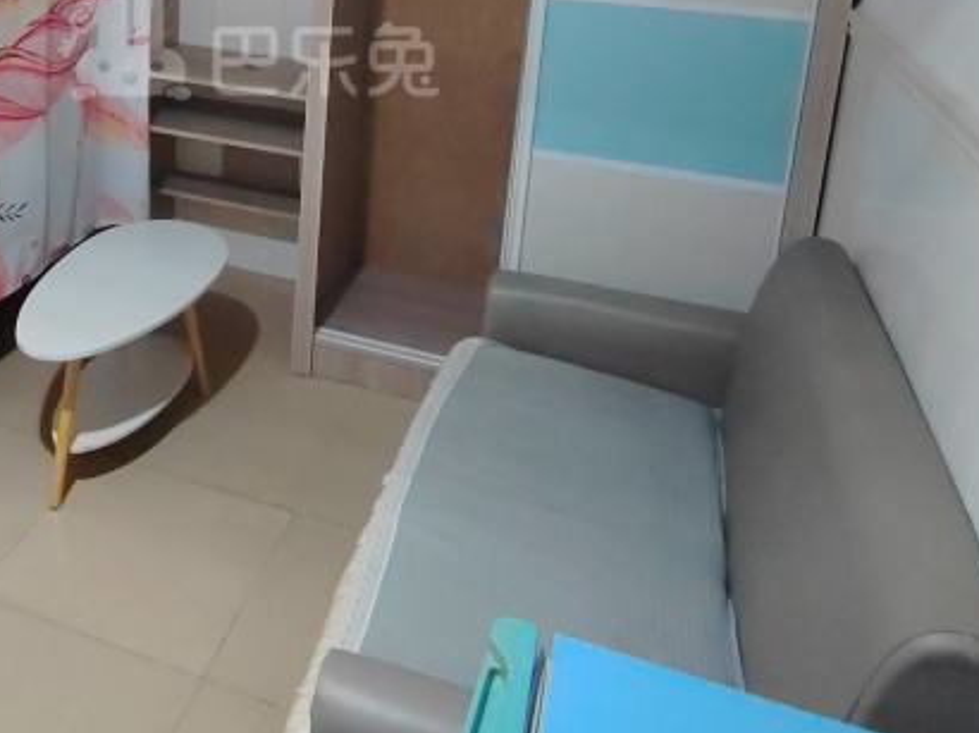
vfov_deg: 32.8
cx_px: 248
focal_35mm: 41
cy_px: 36
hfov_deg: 44.3
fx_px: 1159
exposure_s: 1/33.3
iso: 1097
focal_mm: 2.16
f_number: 2.2
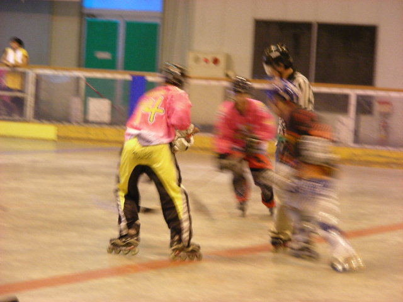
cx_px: 202
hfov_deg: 11.5
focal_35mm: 172
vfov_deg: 8.6
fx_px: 2002
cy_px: 151
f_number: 3.5
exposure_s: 1/16.3
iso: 200
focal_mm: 28.7
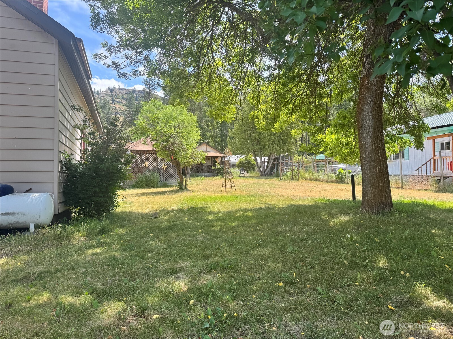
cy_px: 170
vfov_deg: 56.8
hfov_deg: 71.6
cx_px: 226
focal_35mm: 24
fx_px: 314
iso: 80
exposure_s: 1/980
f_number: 1.78
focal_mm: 6.76
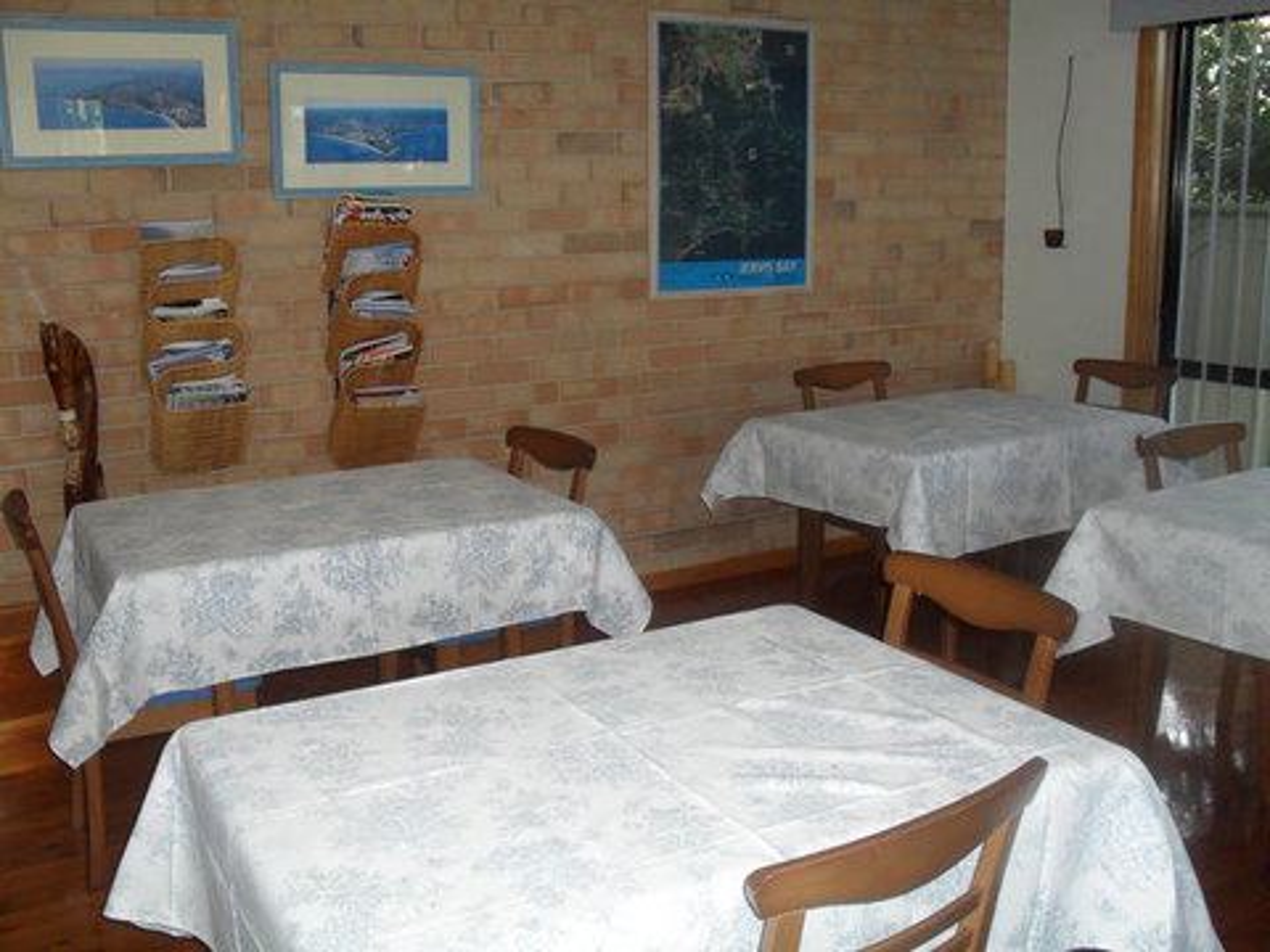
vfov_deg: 40.7
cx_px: 635
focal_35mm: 35
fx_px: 1284
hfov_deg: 52.6
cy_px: 476
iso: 200
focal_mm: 6.3
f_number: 3.2
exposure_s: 1/45
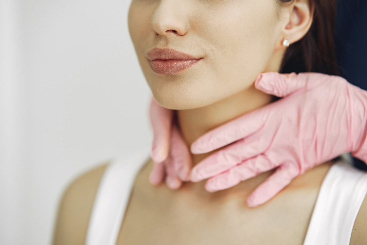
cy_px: 122
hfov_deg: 23.9
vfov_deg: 16.1
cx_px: 184
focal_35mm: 85
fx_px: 866
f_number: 2.2
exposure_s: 1/250
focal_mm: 85
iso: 160
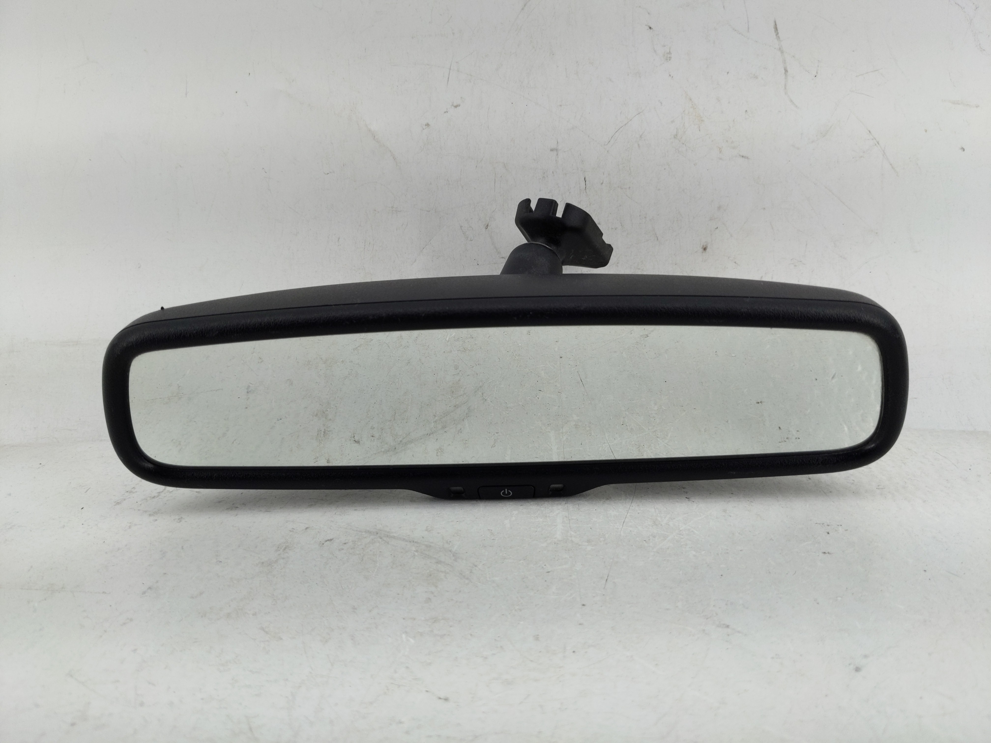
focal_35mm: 25
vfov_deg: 54.9
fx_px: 716
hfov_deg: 69.4
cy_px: 372
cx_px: 496
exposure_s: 1/141
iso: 55
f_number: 1.73
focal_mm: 4.38
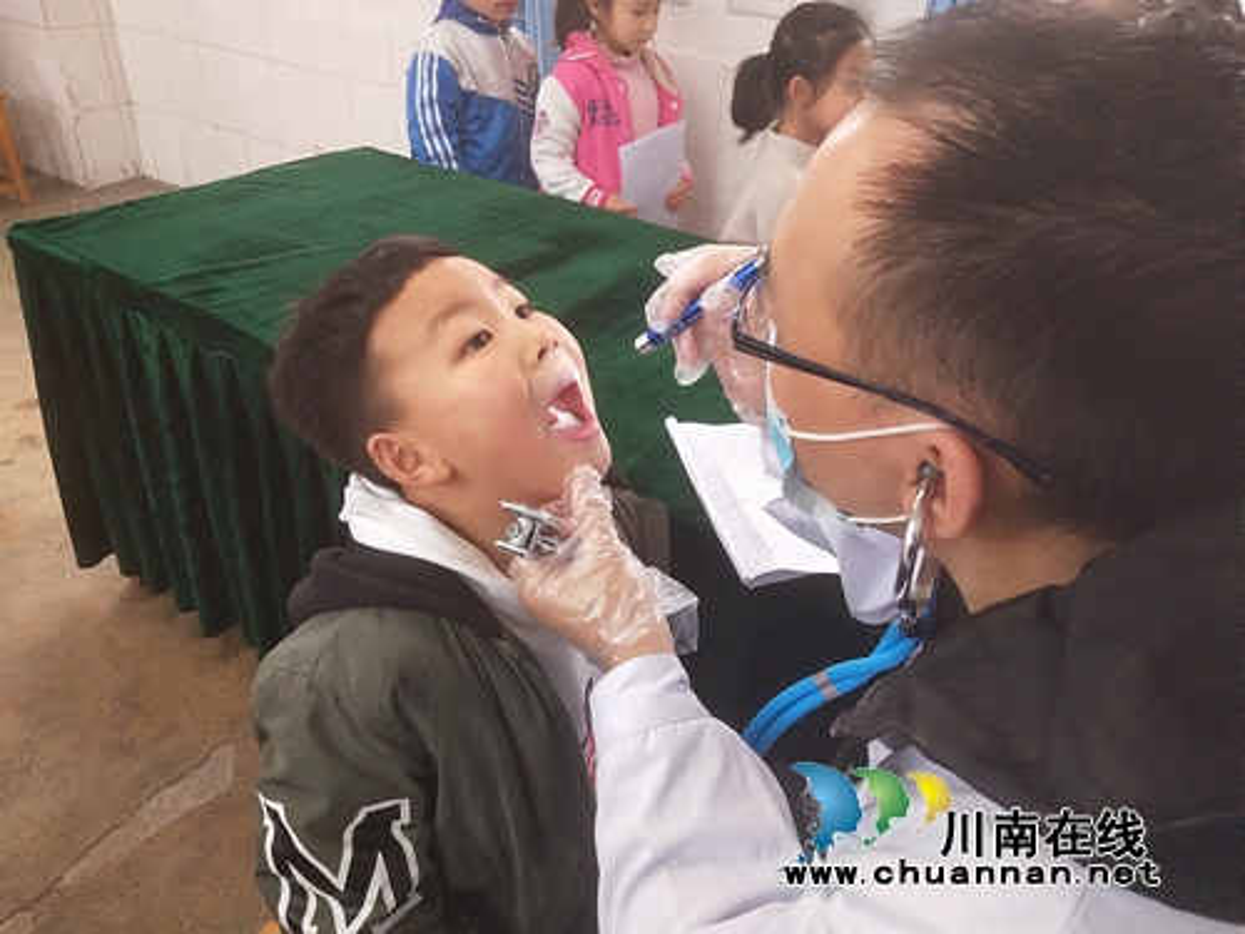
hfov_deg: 60.0
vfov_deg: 46.8
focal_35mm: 30
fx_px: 1079
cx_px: 622
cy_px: 467
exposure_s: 1/33.3
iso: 327
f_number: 1.8
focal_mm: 3.95
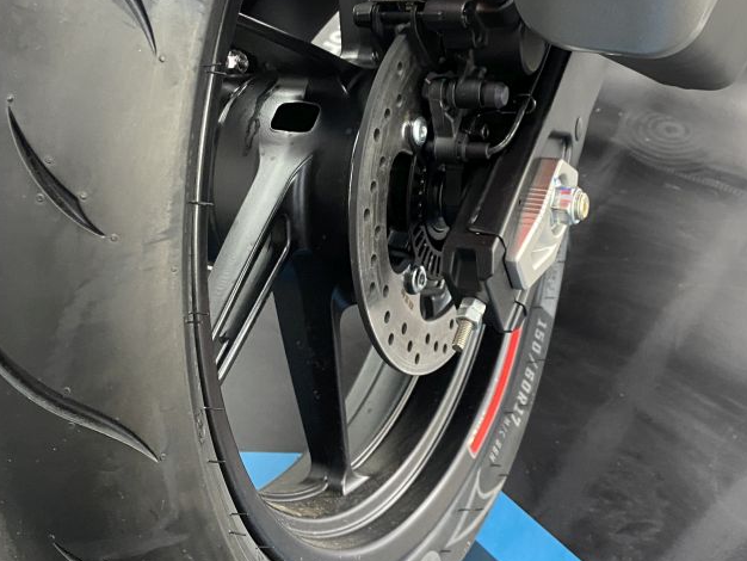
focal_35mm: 44
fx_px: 950
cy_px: 239
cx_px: 353
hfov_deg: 42.9
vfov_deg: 32.8
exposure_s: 1/50
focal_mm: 4.25
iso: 400
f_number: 1.8
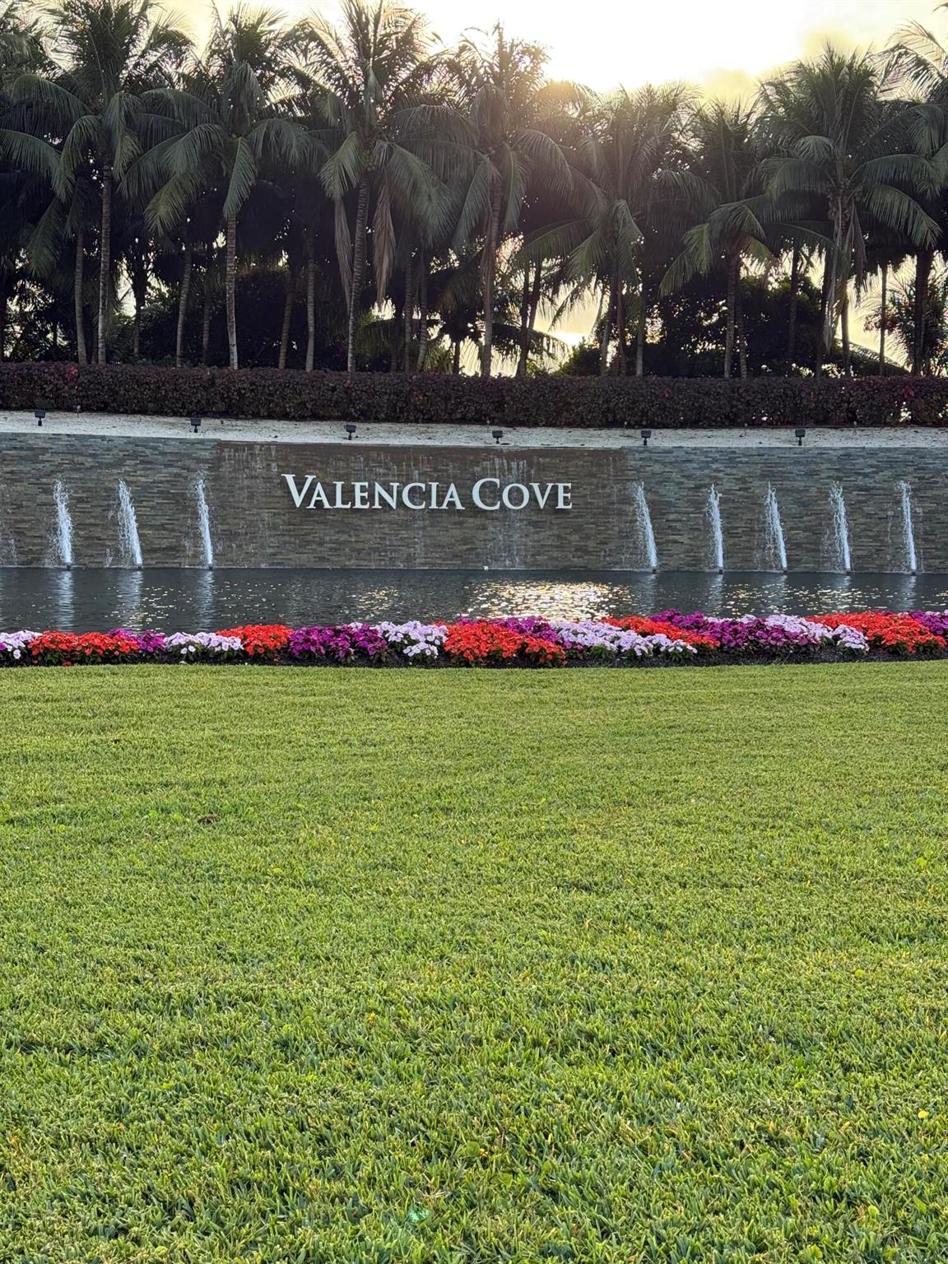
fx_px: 1753
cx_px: 474
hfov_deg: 30.3
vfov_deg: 39.7
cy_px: 632
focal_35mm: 48
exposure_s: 1/726
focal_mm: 6.76
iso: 100
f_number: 1.78
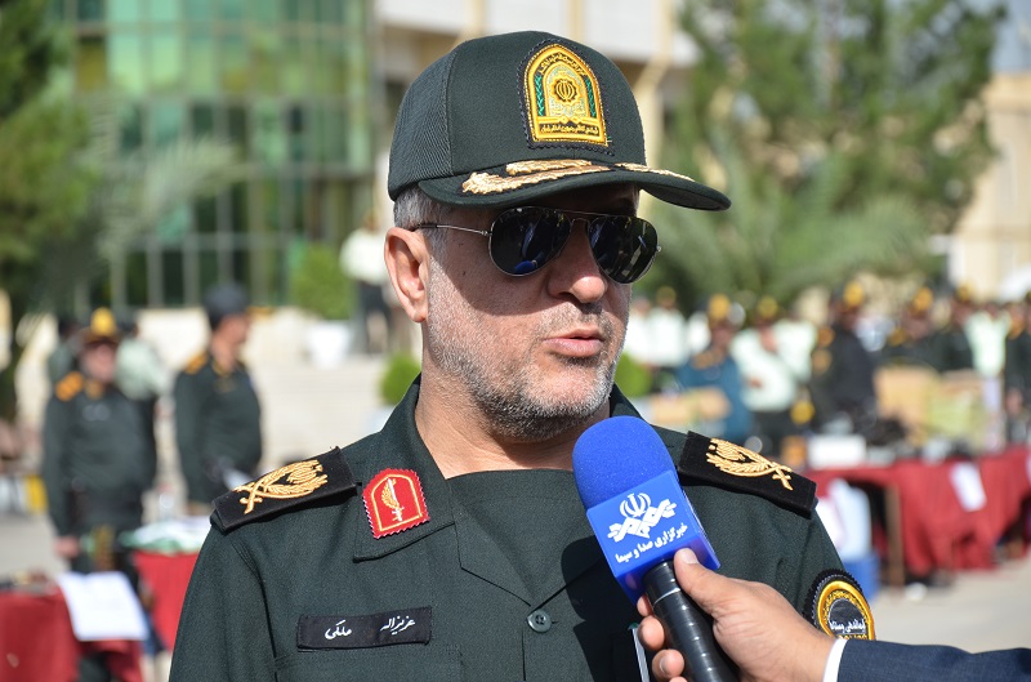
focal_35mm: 135
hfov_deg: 15.2
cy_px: 341
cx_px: 516
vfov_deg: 10.1
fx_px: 3856
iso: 200
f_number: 6.3
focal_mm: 90
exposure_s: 1/640
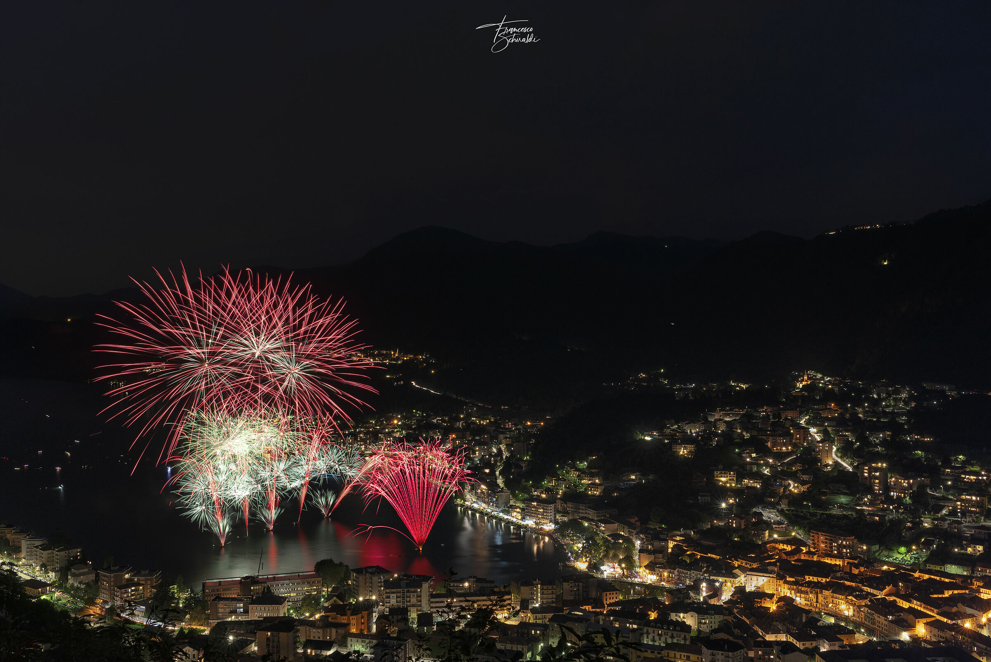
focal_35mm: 32
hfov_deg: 58.7
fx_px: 881
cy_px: 331
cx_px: 496
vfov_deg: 41.1
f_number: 9
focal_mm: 32
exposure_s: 25
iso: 250
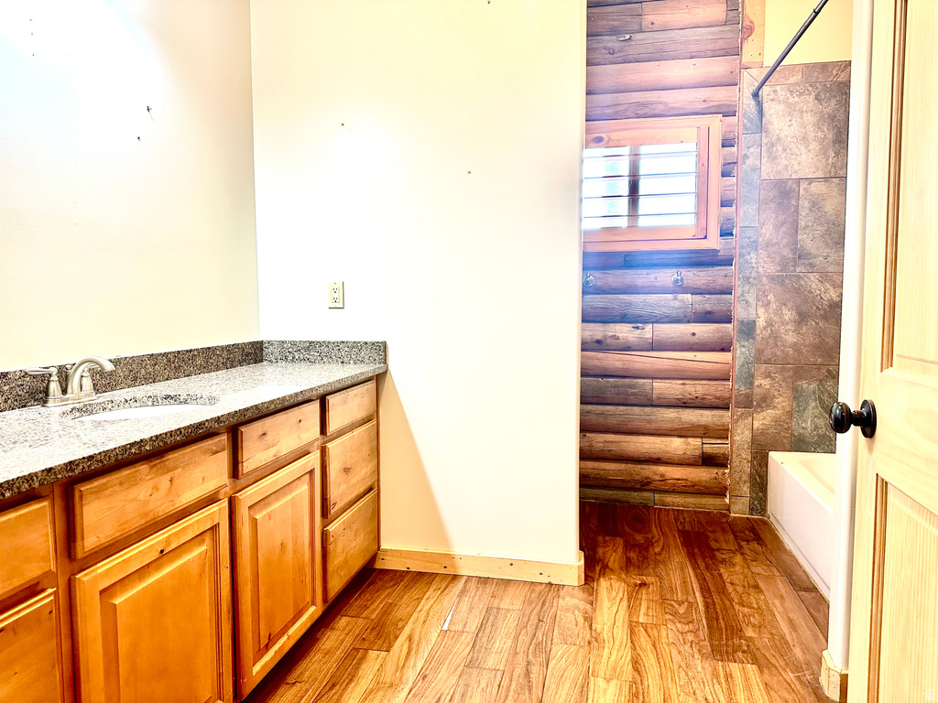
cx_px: 469
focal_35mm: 24
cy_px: 352
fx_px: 650
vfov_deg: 56.8
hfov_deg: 71.6
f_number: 1.78
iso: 200
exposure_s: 1/120
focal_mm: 6.86
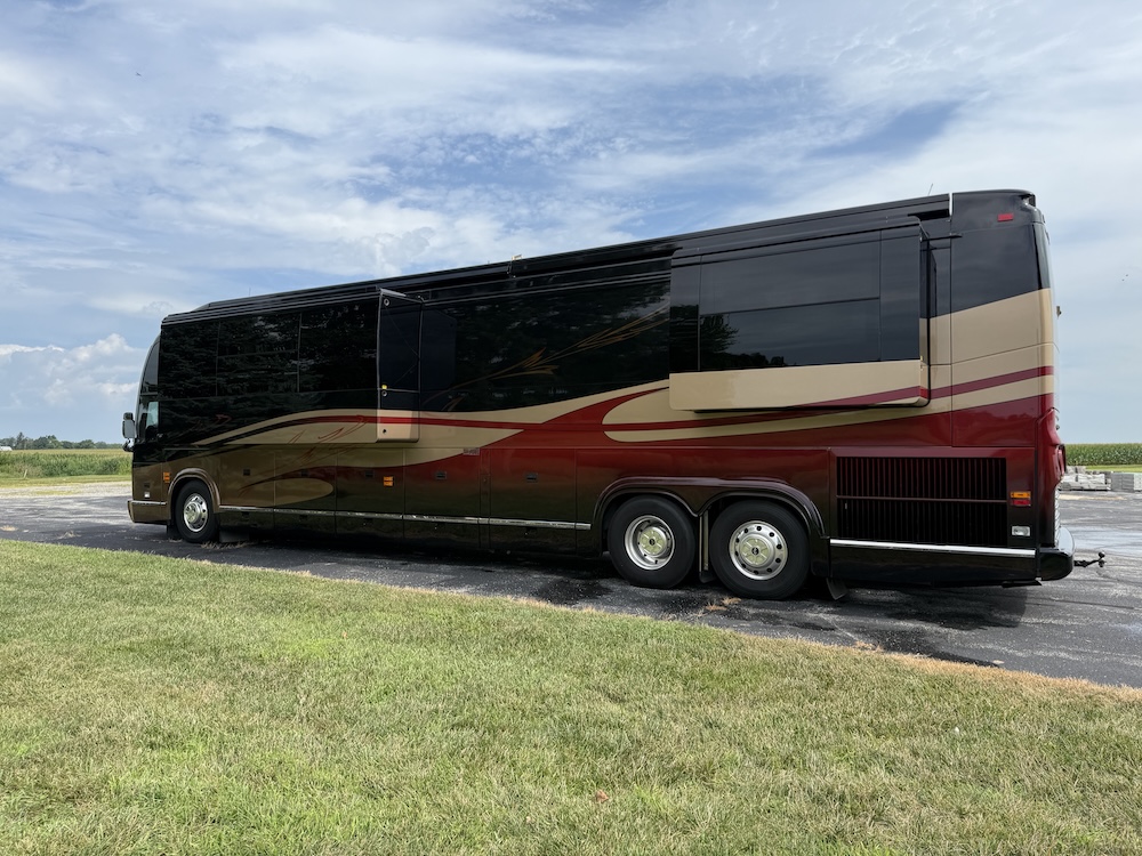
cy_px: 428
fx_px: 792
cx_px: 571
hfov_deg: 71.6
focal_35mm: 24
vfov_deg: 56.8
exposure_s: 1/3759
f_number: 1.78
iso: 80
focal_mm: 6.76
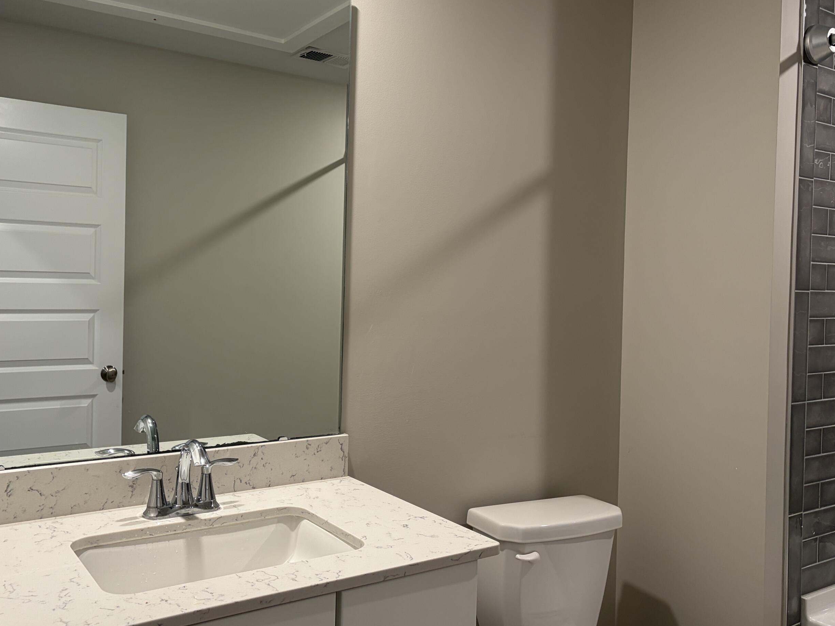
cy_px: 292
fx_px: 772
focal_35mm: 32
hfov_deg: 56.7
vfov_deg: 44.1
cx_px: 381
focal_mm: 5.96
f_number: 1.6
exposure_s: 1/60
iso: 125
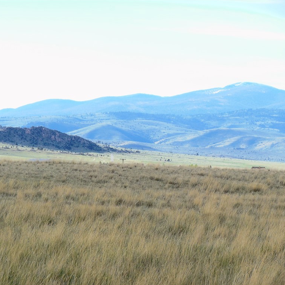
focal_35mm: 198
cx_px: 103
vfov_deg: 8.8
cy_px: 142
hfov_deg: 8.8
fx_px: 1844
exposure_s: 1/320
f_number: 5.3
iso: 125
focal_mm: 29.8
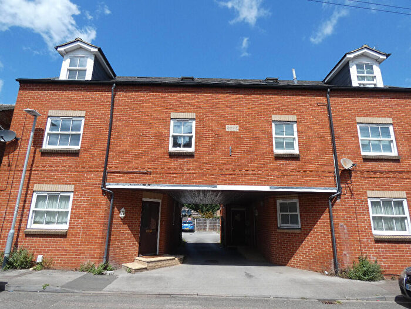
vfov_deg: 66.0
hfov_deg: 81.7
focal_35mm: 20
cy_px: 154
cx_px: 206
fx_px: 237
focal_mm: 3.6
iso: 80
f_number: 3.5
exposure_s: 1/800
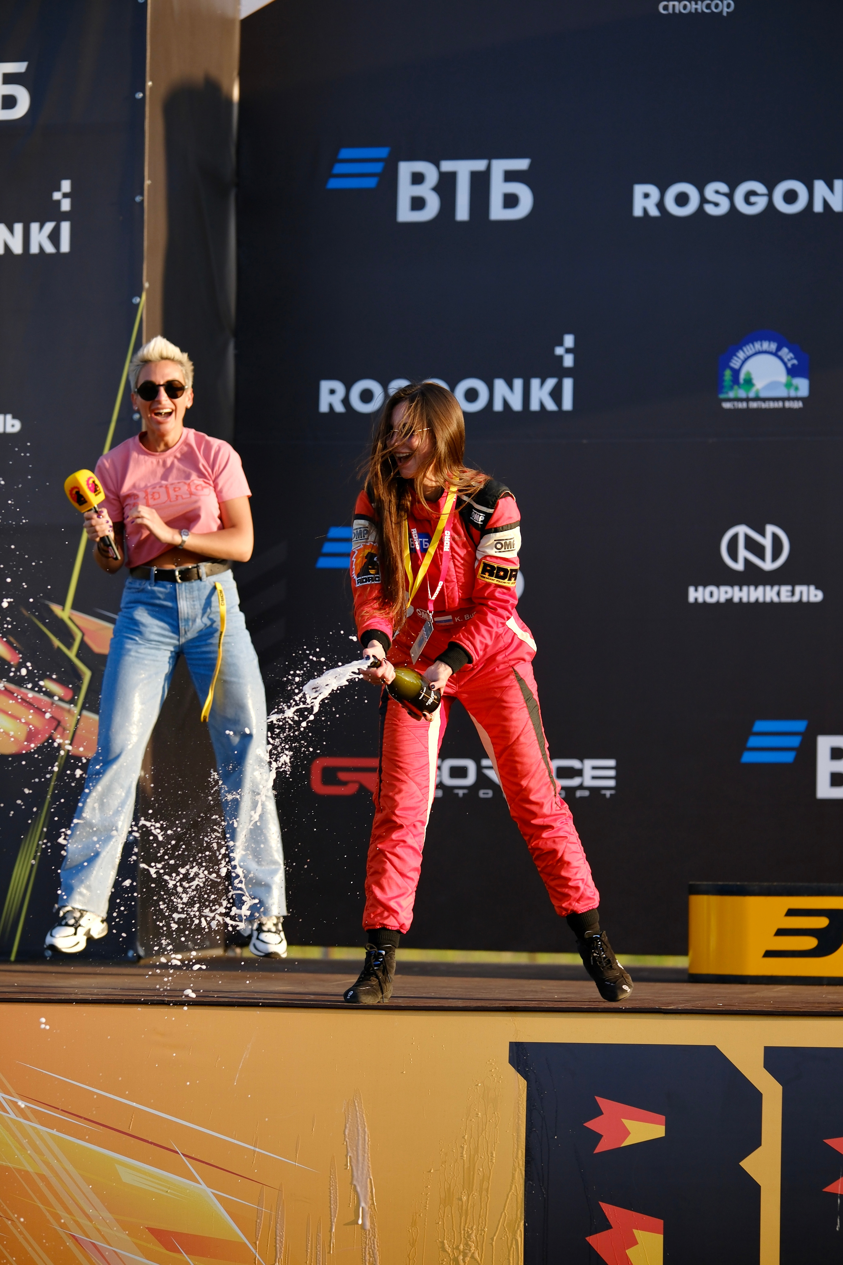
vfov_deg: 18.1
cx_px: 422
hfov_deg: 12.1
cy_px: 632
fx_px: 3969
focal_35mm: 113
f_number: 2
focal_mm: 75
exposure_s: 1/2400
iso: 160
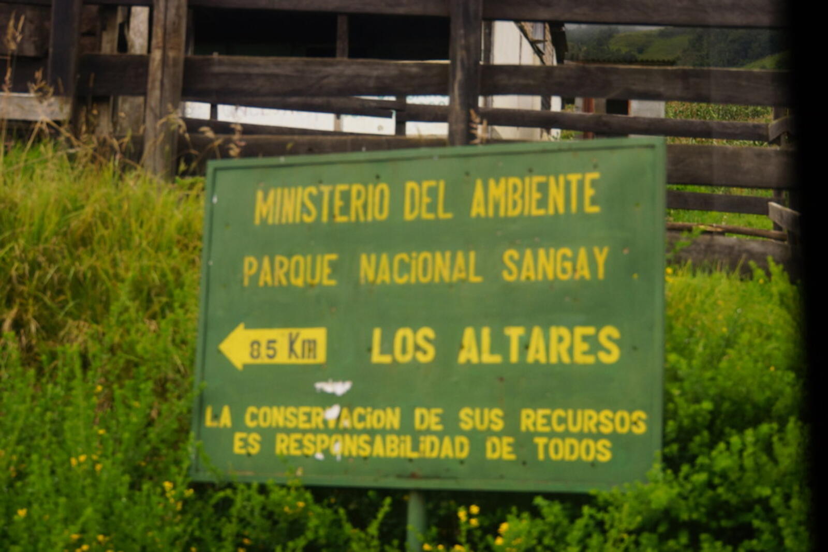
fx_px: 1932
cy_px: 276
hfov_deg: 24.2
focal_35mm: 84
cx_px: 414
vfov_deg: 16.3
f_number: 5.6
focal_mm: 56.6
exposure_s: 1/100
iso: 400
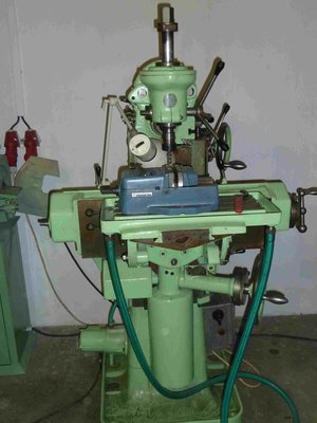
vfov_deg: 50.1
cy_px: 212
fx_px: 452
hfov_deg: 38.7
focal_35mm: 37
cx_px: 158
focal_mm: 6.1
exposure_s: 1/30
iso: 200
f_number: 3.6
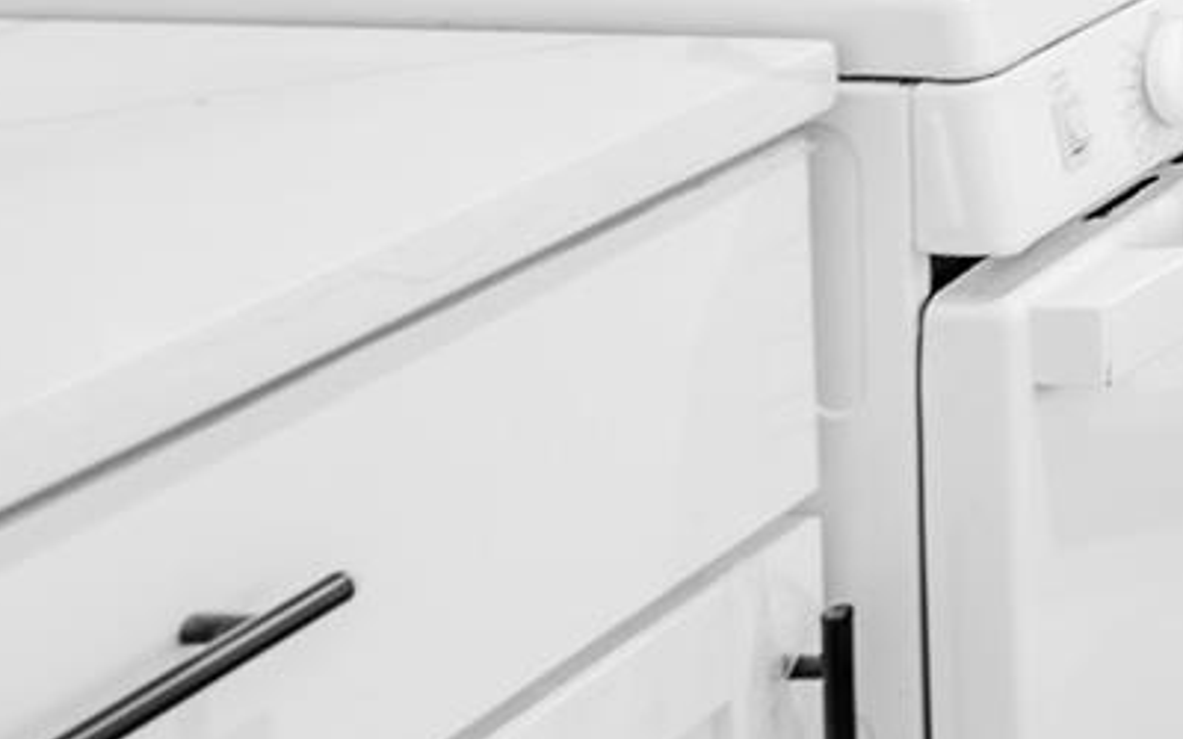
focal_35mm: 73
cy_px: -687
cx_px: 2626
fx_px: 2354
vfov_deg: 14.9
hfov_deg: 16.6
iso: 100
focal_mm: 14
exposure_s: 1/10
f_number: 5
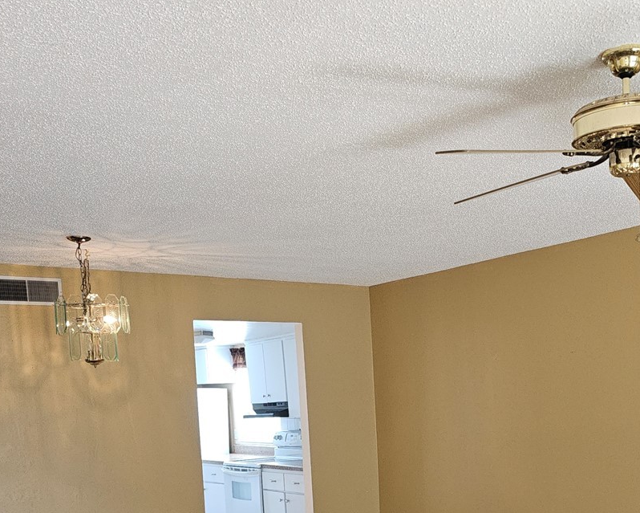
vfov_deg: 31.6
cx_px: 454
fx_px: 853
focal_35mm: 45
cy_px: 476
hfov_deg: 40.3
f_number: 1.7
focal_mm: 6.3
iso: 100
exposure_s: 1/60
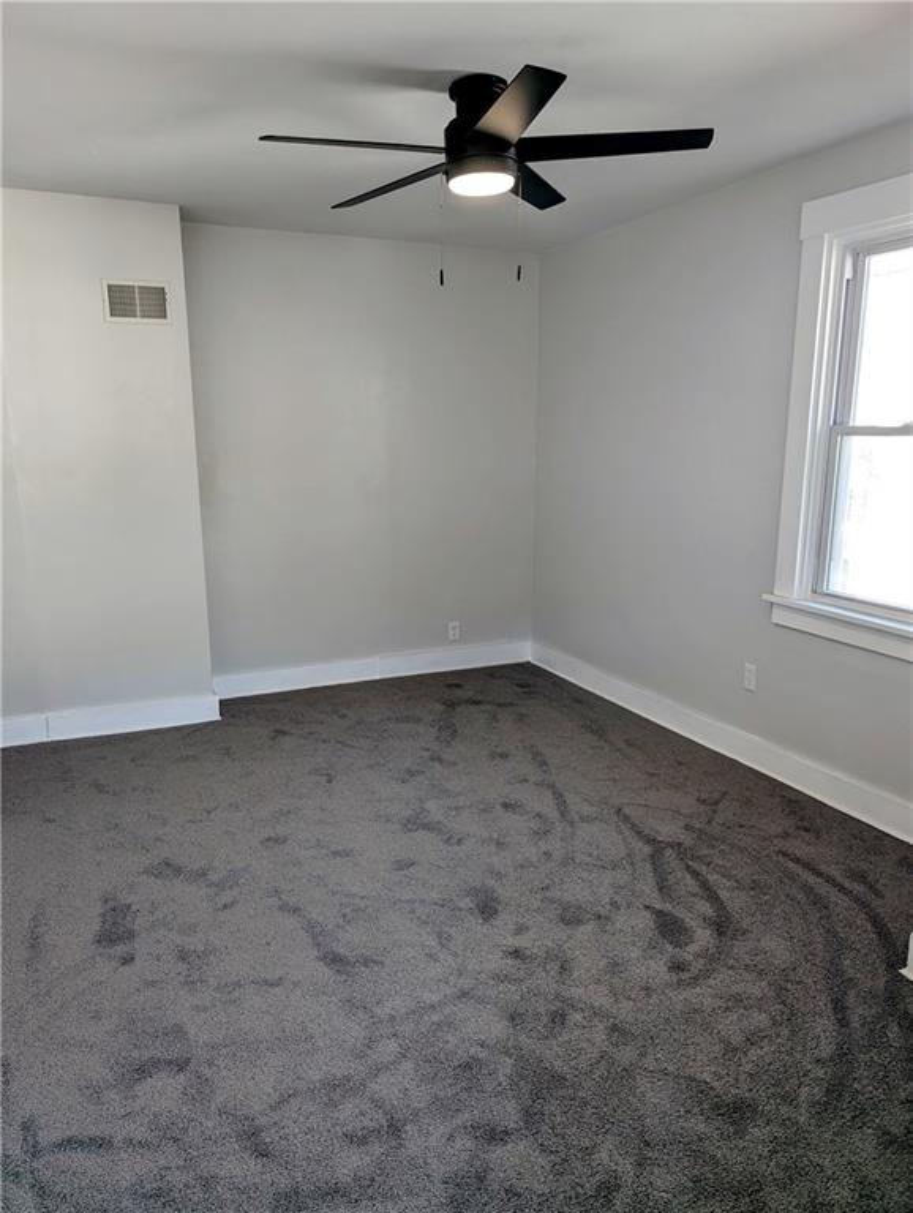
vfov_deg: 71.5
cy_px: 606
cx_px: 456
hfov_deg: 56.9
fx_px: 842
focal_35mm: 24
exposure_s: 1/99.7
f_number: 1.68
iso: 50
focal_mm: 6.9
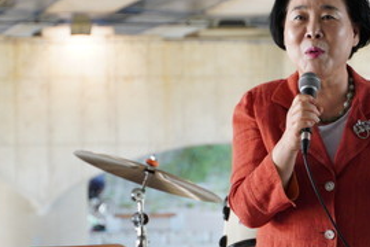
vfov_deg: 4.7
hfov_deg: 7.0
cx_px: 329
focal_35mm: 293
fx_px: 3011
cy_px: 73
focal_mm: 88
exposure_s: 1/160
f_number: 5.6
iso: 1000
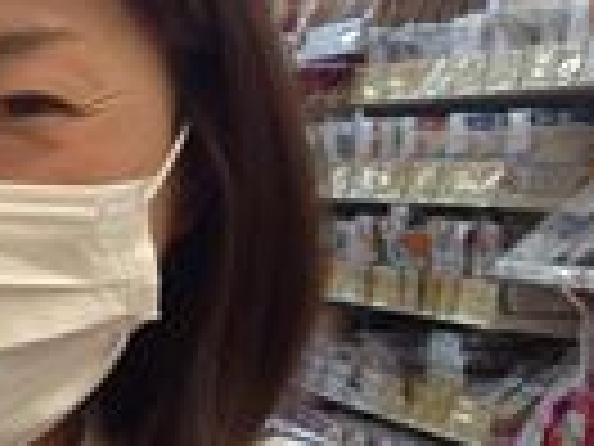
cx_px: -724
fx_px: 2728
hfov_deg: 10.9
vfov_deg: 9.3
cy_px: 378
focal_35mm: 159
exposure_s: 1/40
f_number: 2.4
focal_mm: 4.28
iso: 64
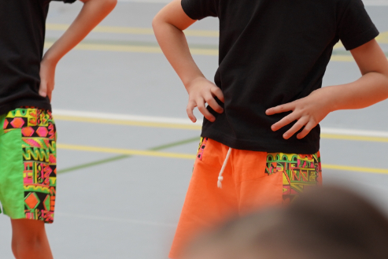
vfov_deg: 5.0
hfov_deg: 7.4
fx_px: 2986
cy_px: 32
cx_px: 102
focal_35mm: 277
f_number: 4
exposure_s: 1/160
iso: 400
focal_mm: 105
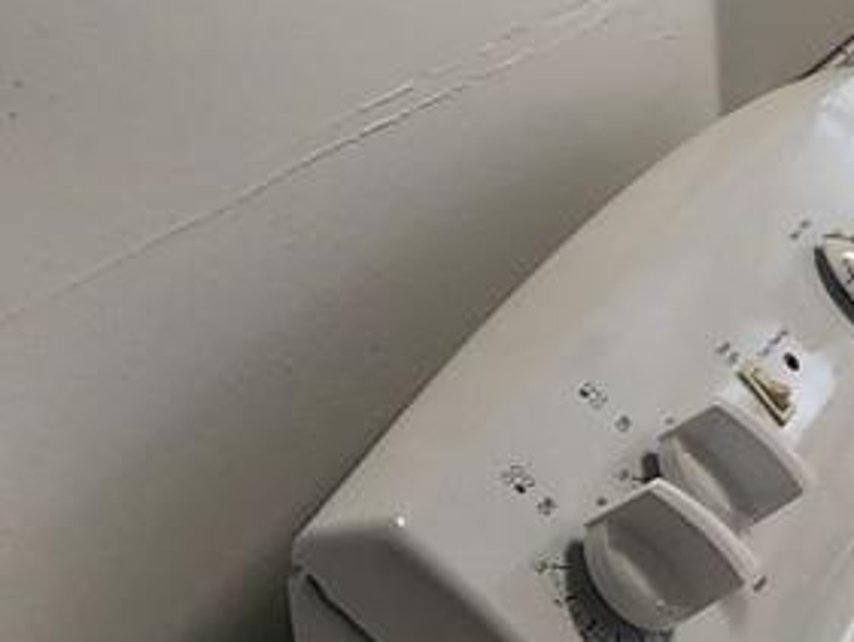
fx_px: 1826
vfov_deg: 18.8
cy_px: -131
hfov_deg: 14.4
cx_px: 2140
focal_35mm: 74
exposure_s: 1/60
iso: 80
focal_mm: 2.2
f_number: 2.2
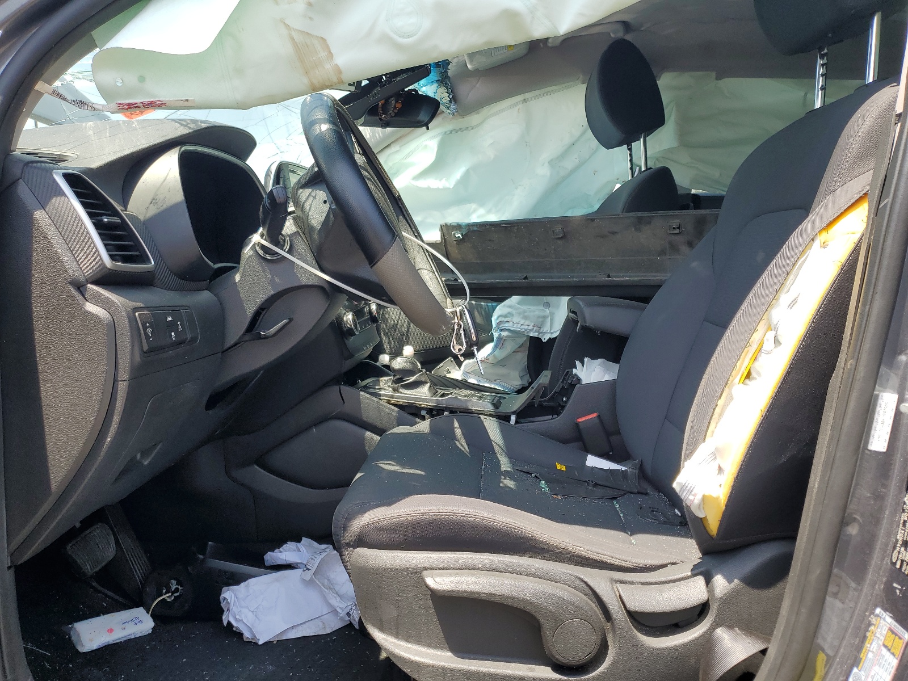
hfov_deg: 67.3
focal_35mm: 26
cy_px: 340
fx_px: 682
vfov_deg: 53.1
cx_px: 454
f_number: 1.5
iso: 50
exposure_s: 1/714
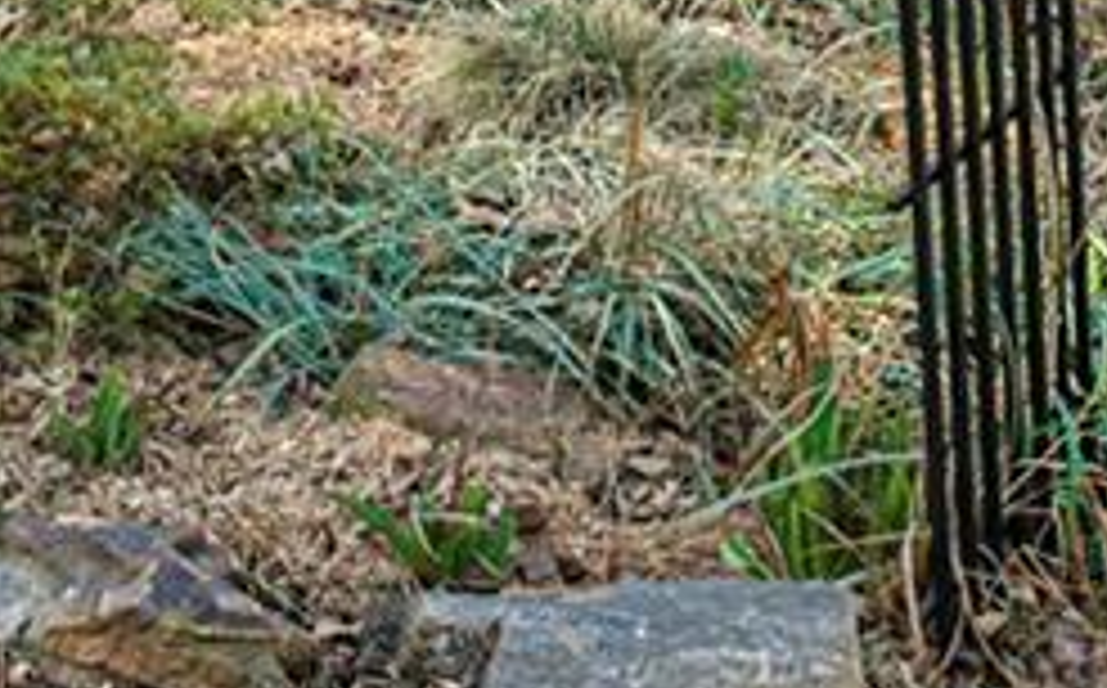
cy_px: -762
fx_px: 3073
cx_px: 716
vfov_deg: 11.3
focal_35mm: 102
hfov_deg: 20.4
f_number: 8
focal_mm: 24
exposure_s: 1/250
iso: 1600
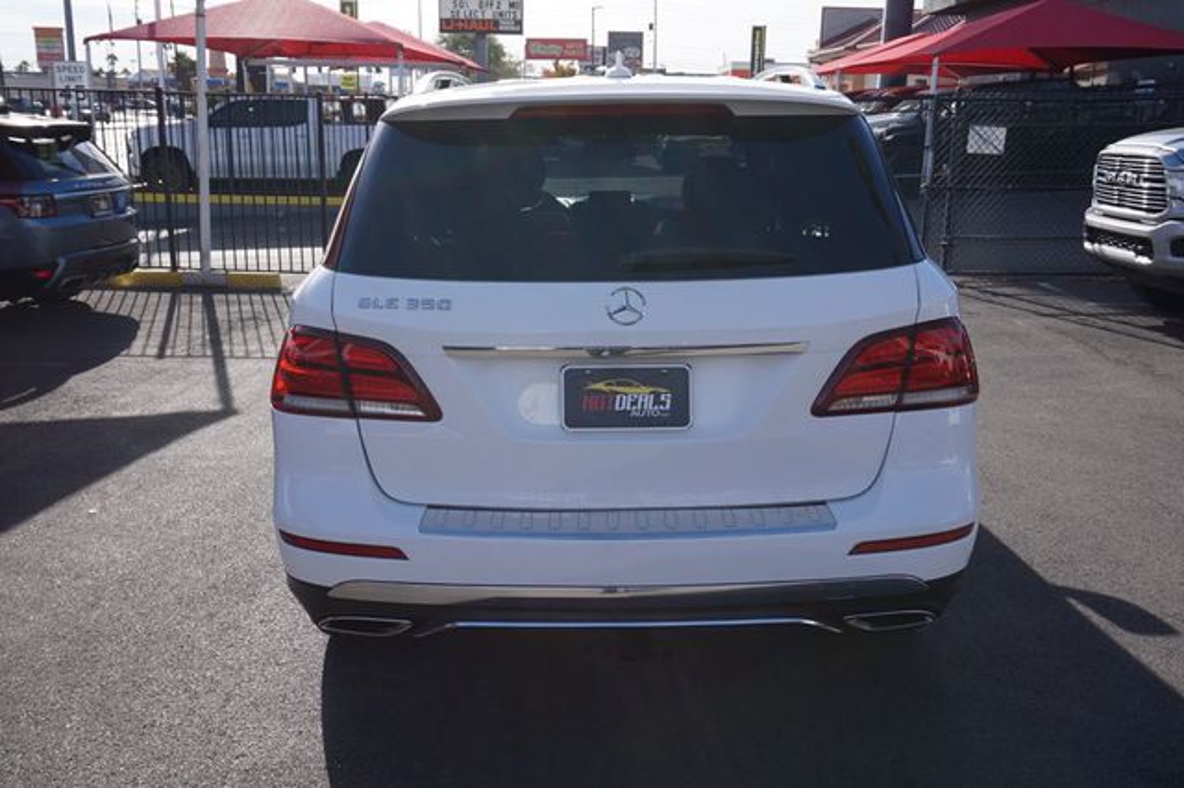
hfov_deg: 57.2
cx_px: 592
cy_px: 394
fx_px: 1085
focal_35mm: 33
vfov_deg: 39.9
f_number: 7.1
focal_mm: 22
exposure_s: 1/250
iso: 100
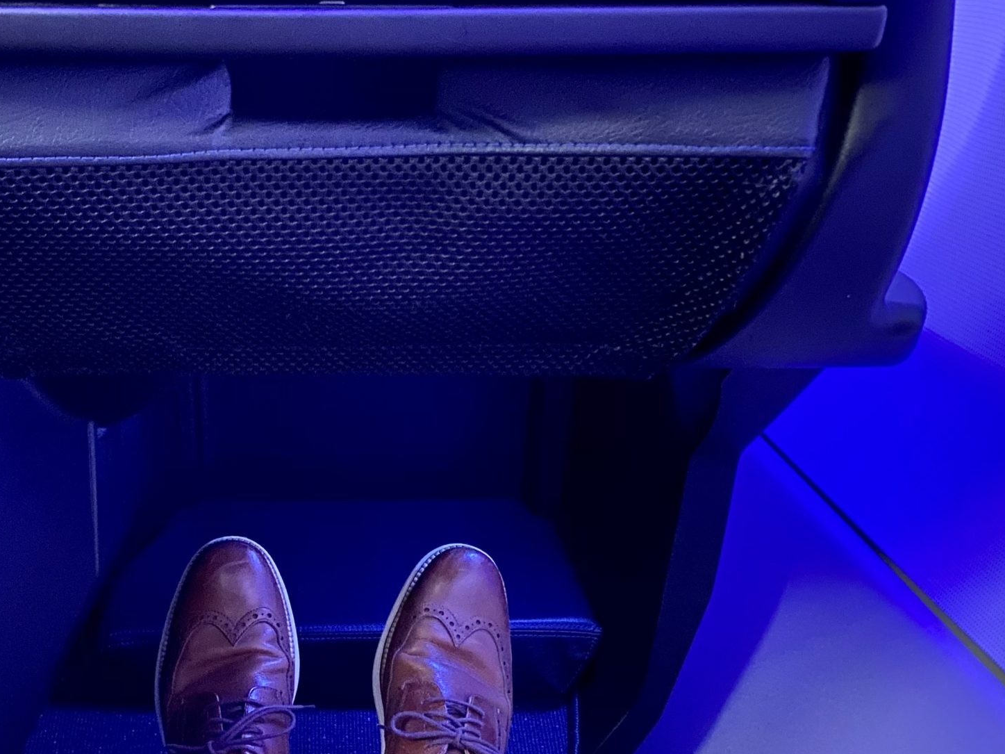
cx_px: 292
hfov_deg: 40.4
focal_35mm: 46
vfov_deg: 30.9
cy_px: 571
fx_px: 1335
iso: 640
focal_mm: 4.25
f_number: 1.8
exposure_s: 1/7
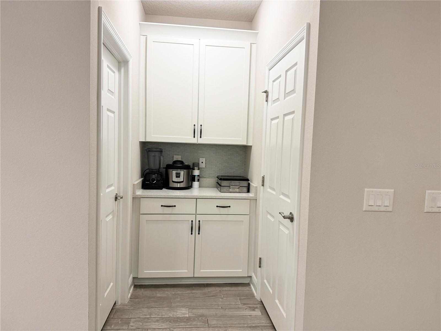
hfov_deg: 71.6
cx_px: 220
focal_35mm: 24
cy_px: 166
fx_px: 306
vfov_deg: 56.8
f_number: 1.78
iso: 160
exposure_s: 1/120
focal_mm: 6.76
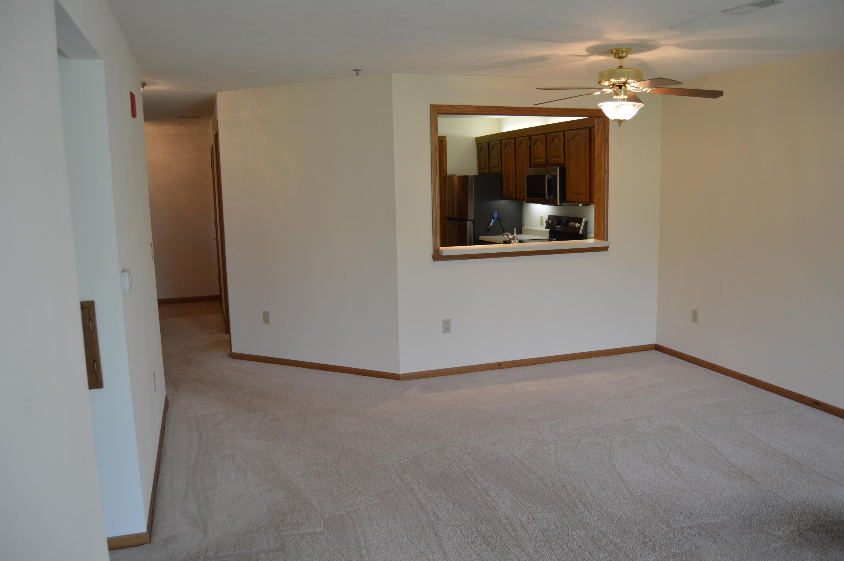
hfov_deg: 67.4
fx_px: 632
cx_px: 422
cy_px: 280
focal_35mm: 27
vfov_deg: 47.8
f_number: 3.5
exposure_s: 1/100
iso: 400
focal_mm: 18
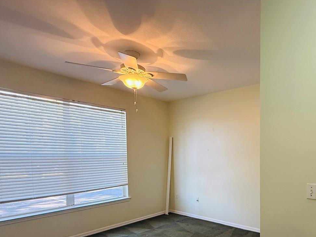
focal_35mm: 23
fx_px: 210
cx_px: 244
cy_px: 164
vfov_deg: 57.1
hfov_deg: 68.2
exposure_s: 1/60
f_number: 2.2
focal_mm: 2.22
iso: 250
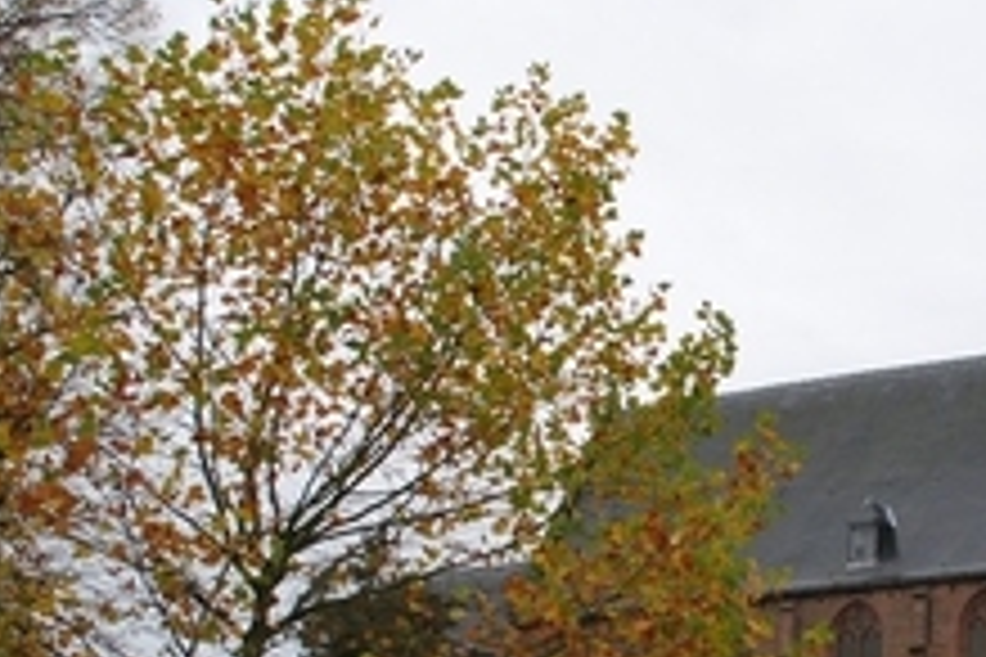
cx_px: 819
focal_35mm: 74
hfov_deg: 26.7
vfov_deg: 18.4
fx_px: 2027
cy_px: 398
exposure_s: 1/200
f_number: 4
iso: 100
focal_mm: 18
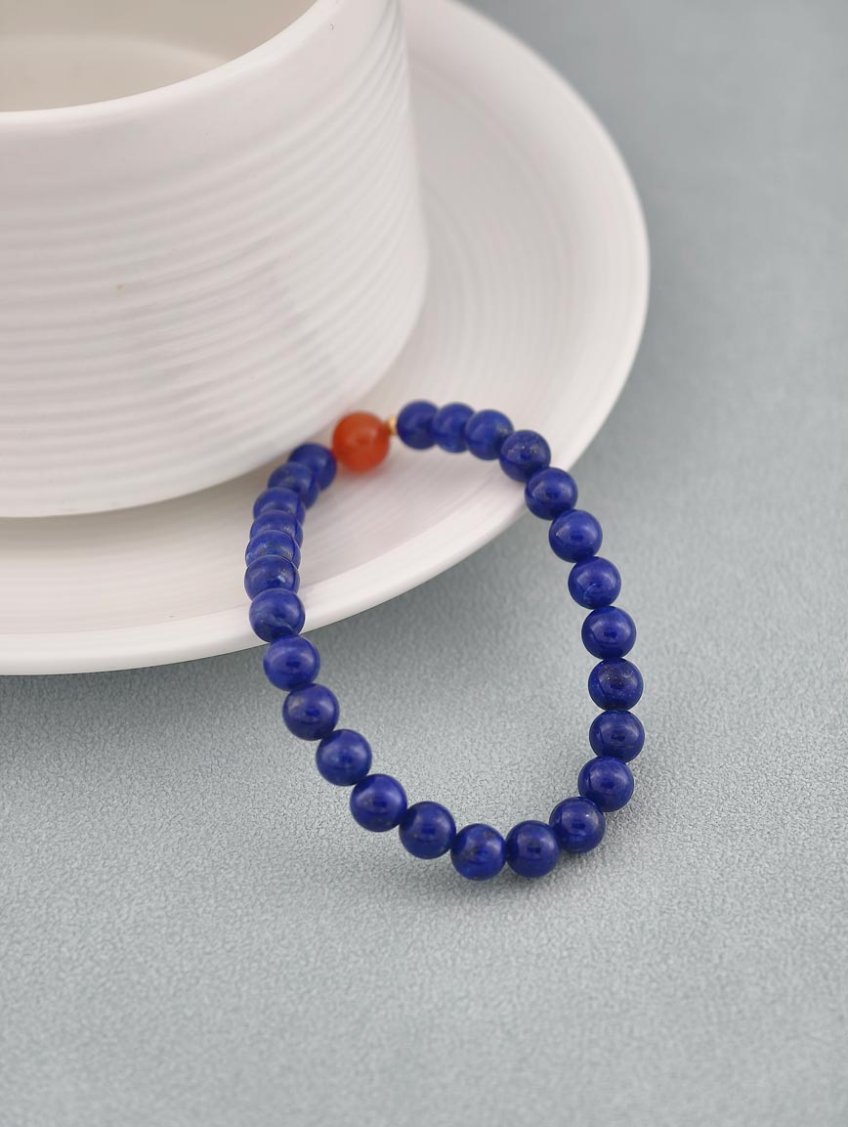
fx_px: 2770
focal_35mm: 85
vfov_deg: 23.0
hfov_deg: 17.4
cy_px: 564
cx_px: 424
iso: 125
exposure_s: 1/160
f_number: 2.67
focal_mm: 22.48
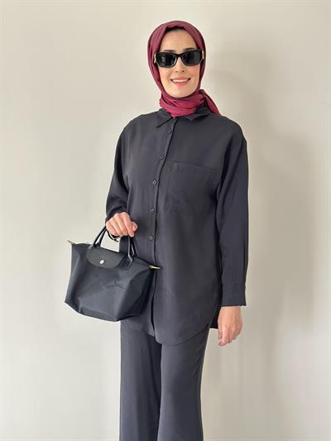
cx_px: 166
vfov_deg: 39.6
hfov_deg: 30.3
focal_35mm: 48
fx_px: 612
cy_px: 220
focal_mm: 6.86
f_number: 1.78
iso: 320
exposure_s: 1/50
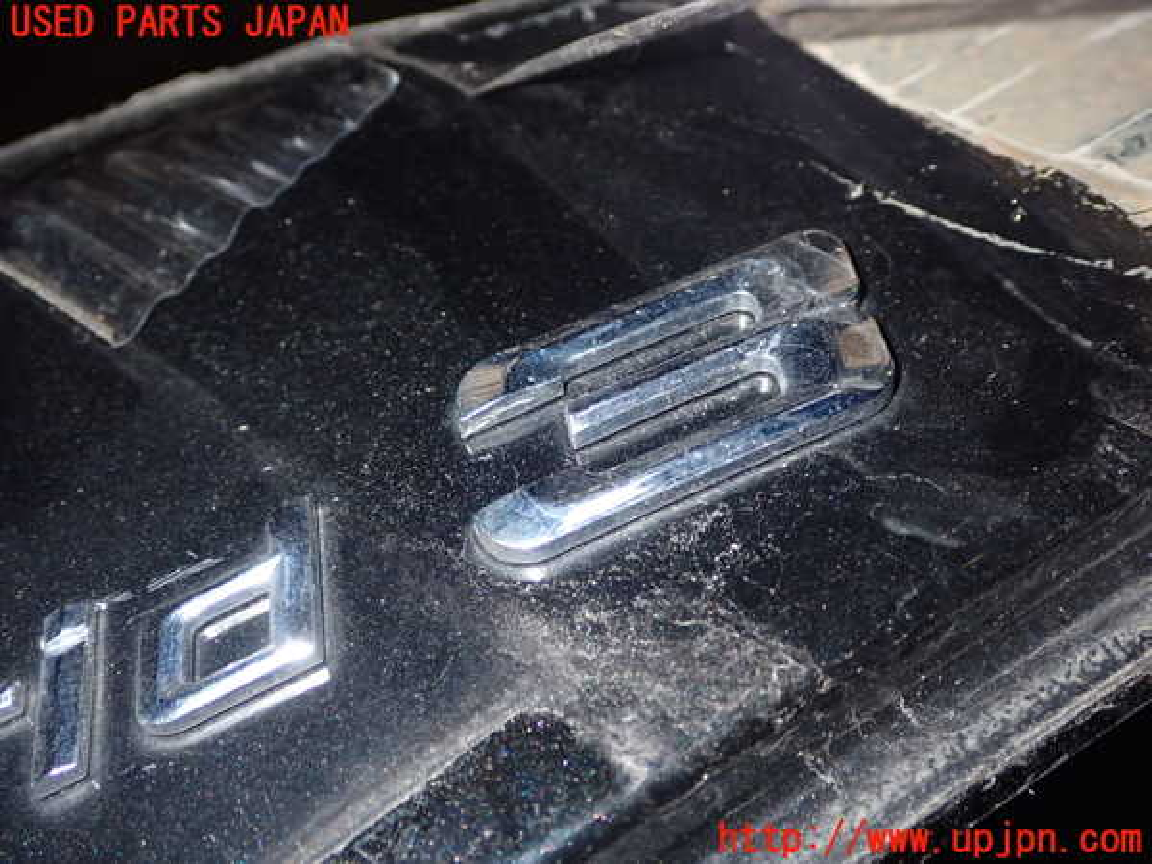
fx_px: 1464
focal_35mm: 44
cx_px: 576
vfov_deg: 32.9
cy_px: 432
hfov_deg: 42.9
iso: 400
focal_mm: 7.84
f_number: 9
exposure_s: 1/40
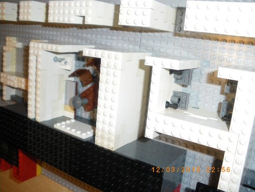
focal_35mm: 36
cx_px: 128
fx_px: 265
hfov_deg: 51.3
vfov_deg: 39.7
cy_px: 96
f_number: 3.5
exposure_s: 1/50
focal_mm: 6.3
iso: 400
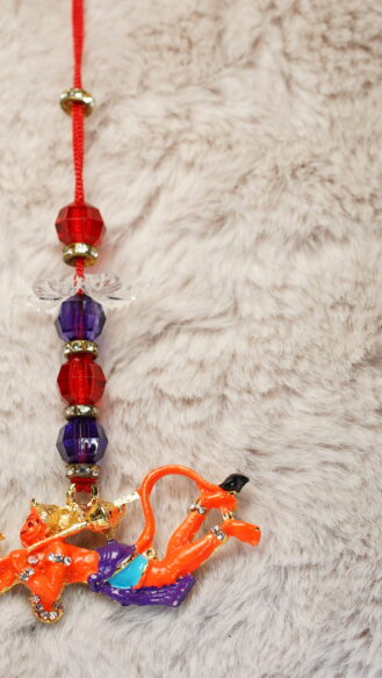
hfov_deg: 5.9
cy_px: 289
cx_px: 70
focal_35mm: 205
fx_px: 3687
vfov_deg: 10.5
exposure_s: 1/200
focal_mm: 85
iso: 640
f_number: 4.5
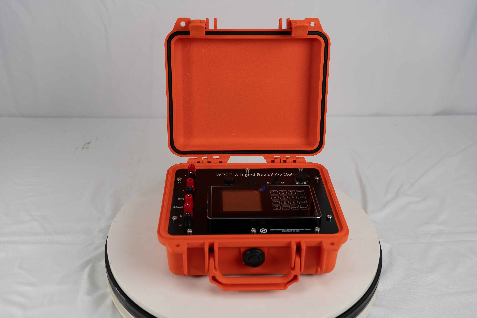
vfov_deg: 34.2
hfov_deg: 49.6
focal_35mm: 39
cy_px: 159
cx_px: 238
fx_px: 517
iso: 400
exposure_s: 1/200
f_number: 5.6
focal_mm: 39
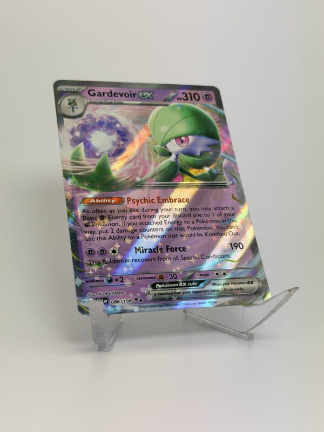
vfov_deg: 39.7
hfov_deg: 30.3
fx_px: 599
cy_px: 216
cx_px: 162
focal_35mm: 48
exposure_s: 1/975
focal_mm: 6.76
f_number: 1.78
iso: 64
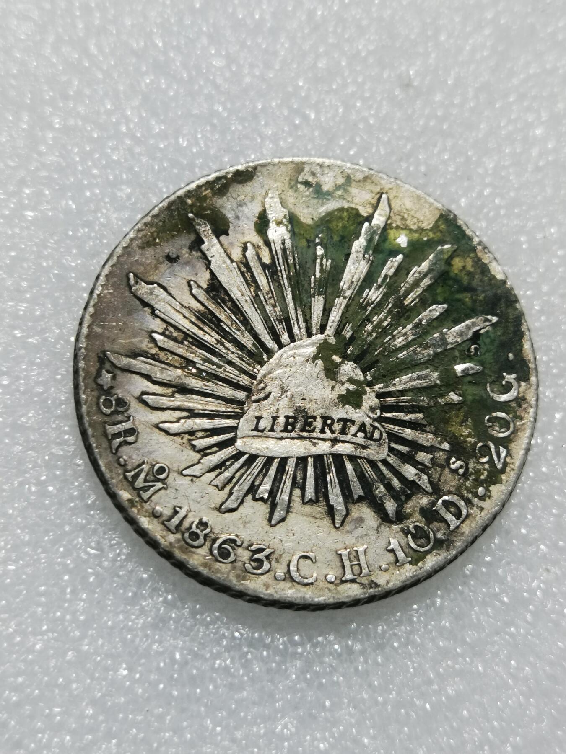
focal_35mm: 66
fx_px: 1439
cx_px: 283
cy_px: 377
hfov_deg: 22.3
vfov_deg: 29.4
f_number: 1.9
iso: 100
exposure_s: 1/100
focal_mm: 6.67
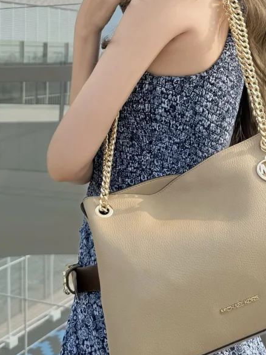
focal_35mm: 59
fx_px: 605
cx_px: 168
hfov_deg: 24.7
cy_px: 27
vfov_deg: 31.0
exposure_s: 1/5319
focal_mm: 6.76
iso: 80
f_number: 1.78
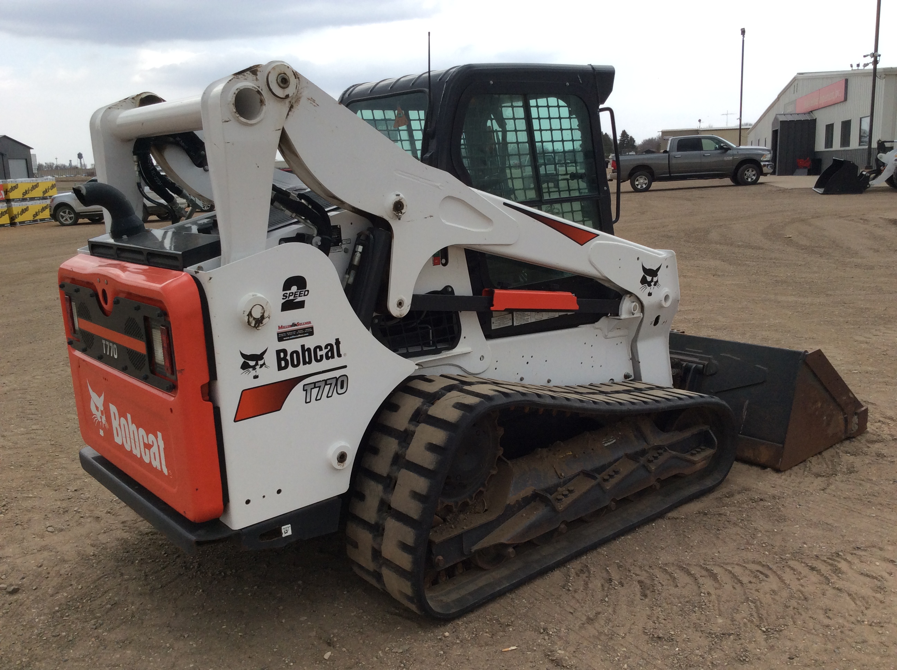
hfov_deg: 56.9
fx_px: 828
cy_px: 335
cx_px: 448
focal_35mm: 32
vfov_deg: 44.1
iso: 32
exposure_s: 1/615
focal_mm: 3.3
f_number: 2.4
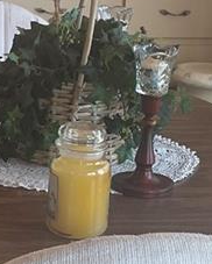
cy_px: 177
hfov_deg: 11.9
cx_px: 24
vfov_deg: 14.9
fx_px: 1010
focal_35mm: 129
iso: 100
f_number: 1.6
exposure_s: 1/120
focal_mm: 5.1
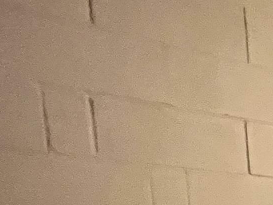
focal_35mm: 73
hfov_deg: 12.5
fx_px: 576
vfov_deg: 16.9
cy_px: 360
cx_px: 764
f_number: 1.8
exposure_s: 1/60
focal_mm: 1.57
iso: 800
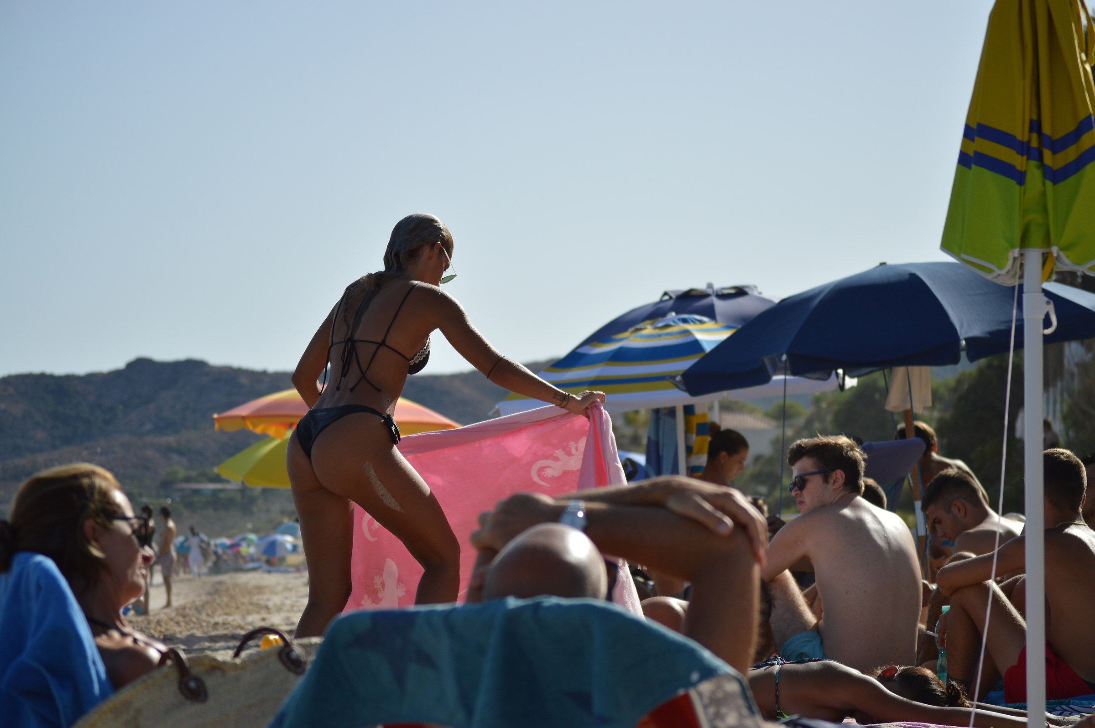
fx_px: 3282
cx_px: 548
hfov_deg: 18.9
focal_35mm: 108
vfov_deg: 12.7
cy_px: 364
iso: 200
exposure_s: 1/2500
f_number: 4.5
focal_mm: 72
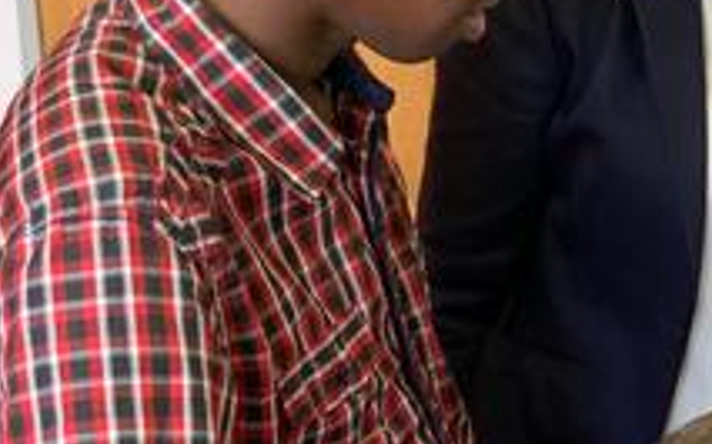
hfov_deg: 19.6
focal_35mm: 101
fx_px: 1959
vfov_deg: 12.9
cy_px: 292
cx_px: 812
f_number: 1.8
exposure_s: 1/60
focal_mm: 3
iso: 80
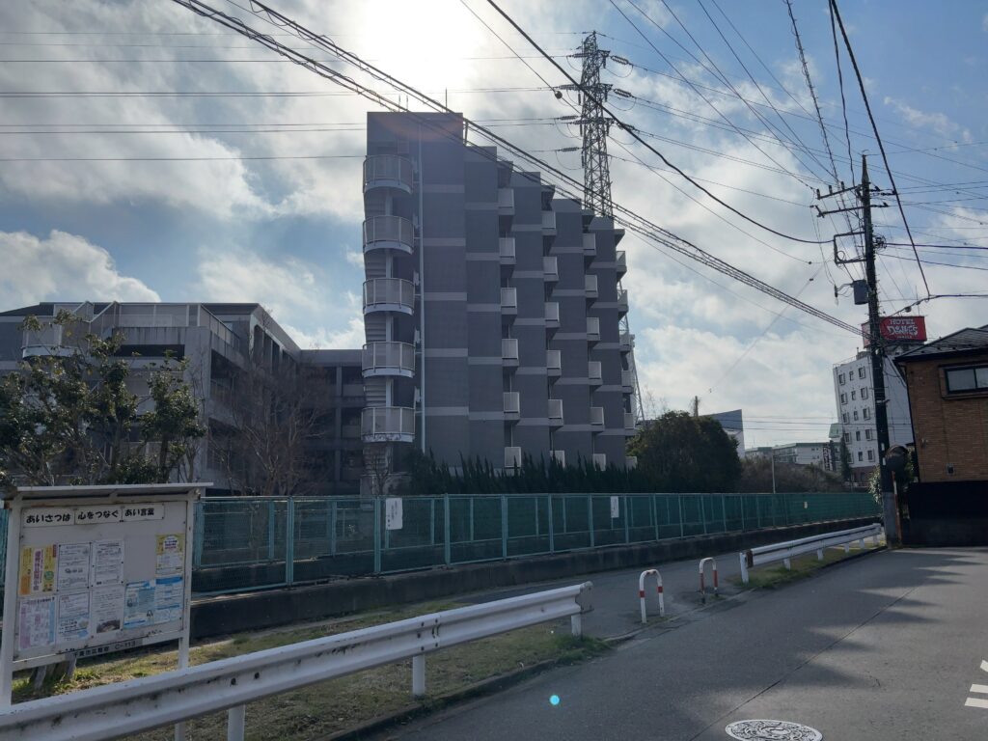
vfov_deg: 53.1
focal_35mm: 26
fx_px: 742
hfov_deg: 67.3
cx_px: 494
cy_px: 370
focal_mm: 5.96
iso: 50
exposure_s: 1/12195
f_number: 1.6
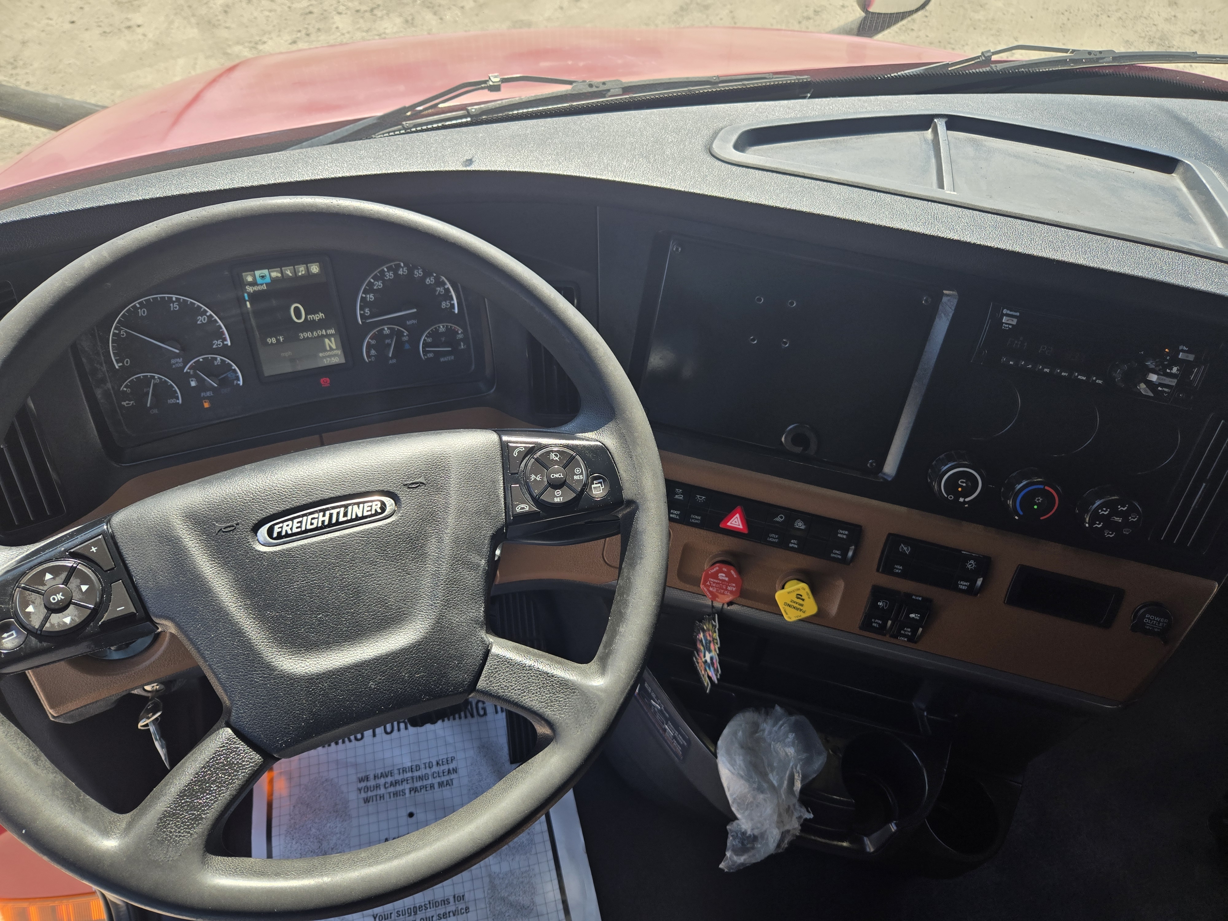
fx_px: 816
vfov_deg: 58.9
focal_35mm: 23
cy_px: 460
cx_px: 614
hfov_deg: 73.9
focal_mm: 5.4
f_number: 1.8
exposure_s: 1/476
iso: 25
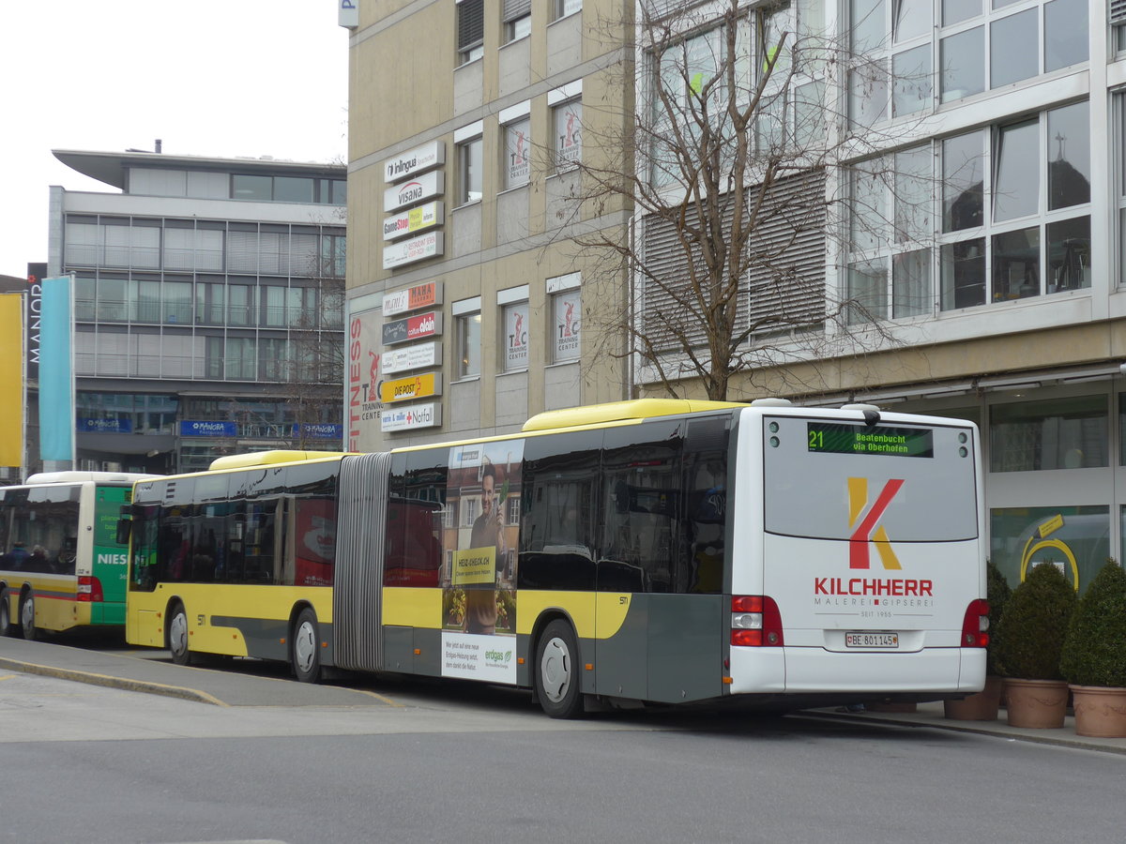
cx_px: 563
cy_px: 422
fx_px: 2277
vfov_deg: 21.0
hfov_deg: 27.8
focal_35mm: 70
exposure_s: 1/160
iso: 80
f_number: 4.1
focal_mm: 14.2
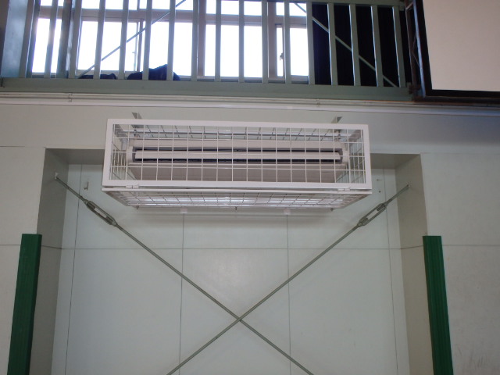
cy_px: 188
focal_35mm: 28
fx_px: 404
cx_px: 250
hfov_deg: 63.4
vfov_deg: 49.7
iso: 200
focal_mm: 5
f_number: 3.9
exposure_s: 1/60
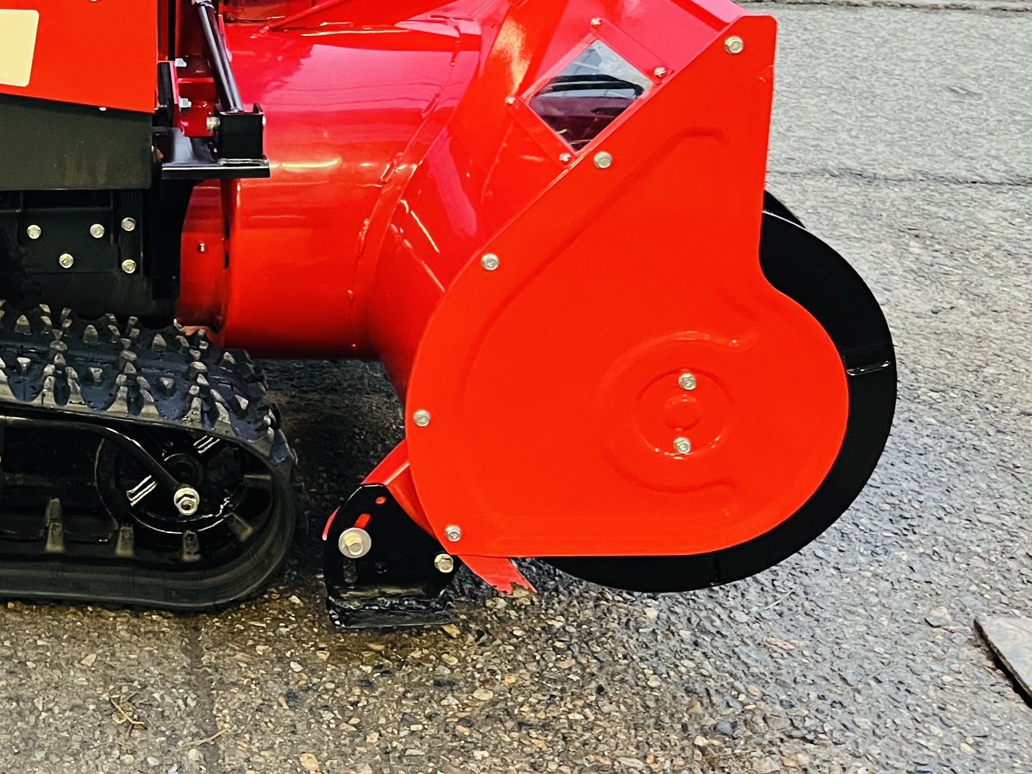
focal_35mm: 56
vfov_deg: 24.6
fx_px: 1670
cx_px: -69
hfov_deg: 31.0
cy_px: -38
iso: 640
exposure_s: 1/30
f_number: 1.6
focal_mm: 5.1
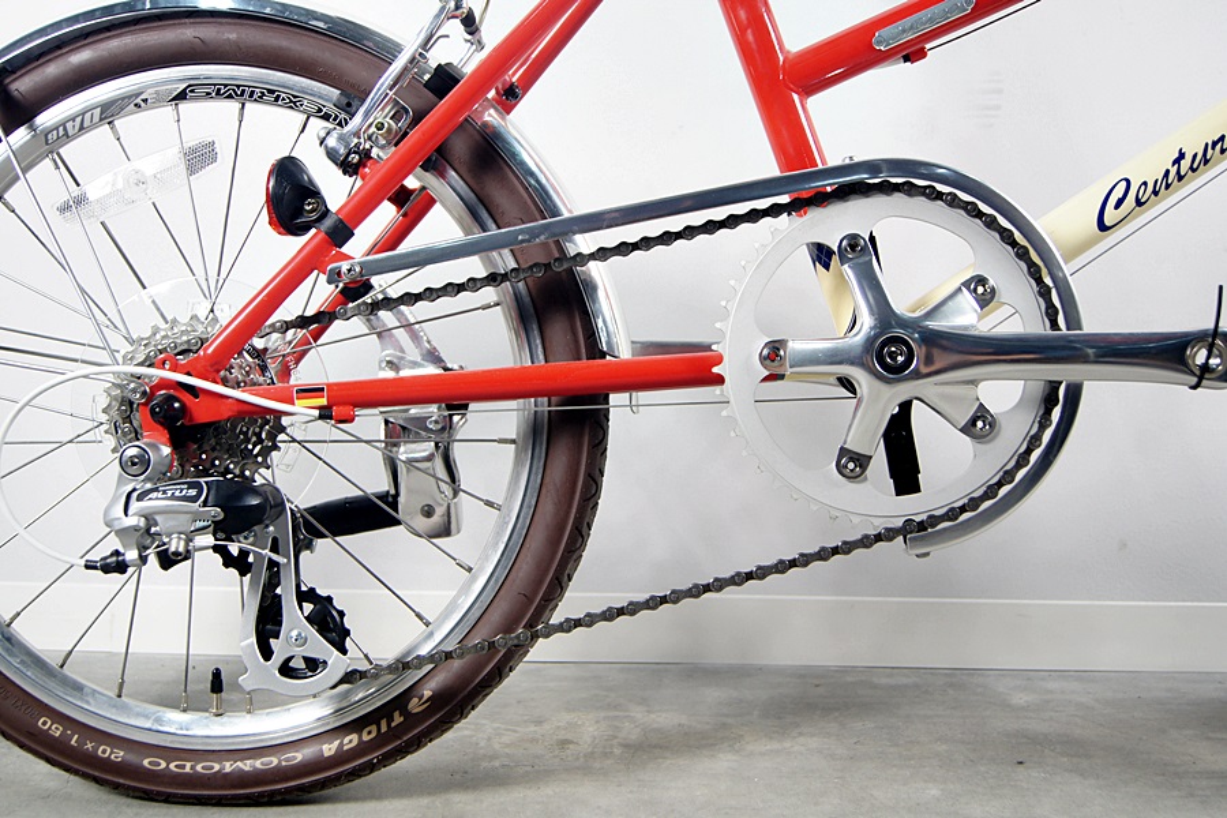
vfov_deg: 36.9
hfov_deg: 53.1
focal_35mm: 36
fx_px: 1227
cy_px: 409
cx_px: 614
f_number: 4
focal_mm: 24
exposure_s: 1/60
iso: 500
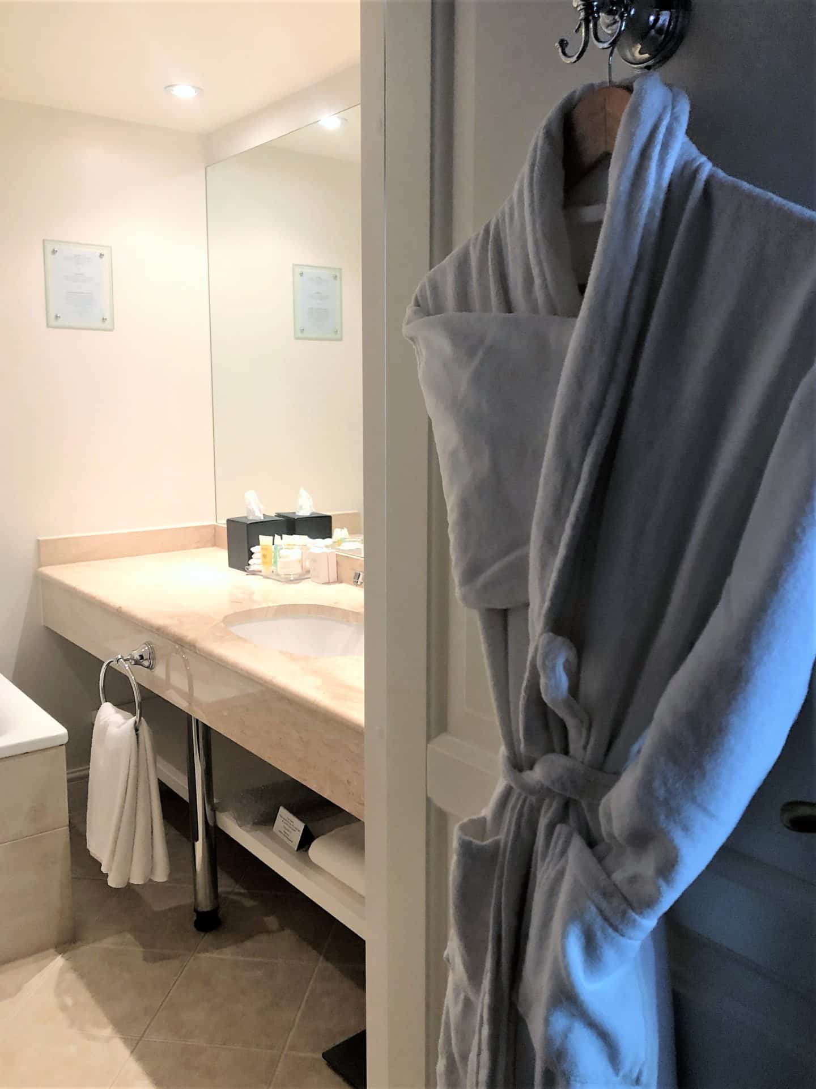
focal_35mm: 28
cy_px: 544
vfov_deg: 63.5
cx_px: 408
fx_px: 880
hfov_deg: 49.7
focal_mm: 3.99
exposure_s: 1/17
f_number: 1.8
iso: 80
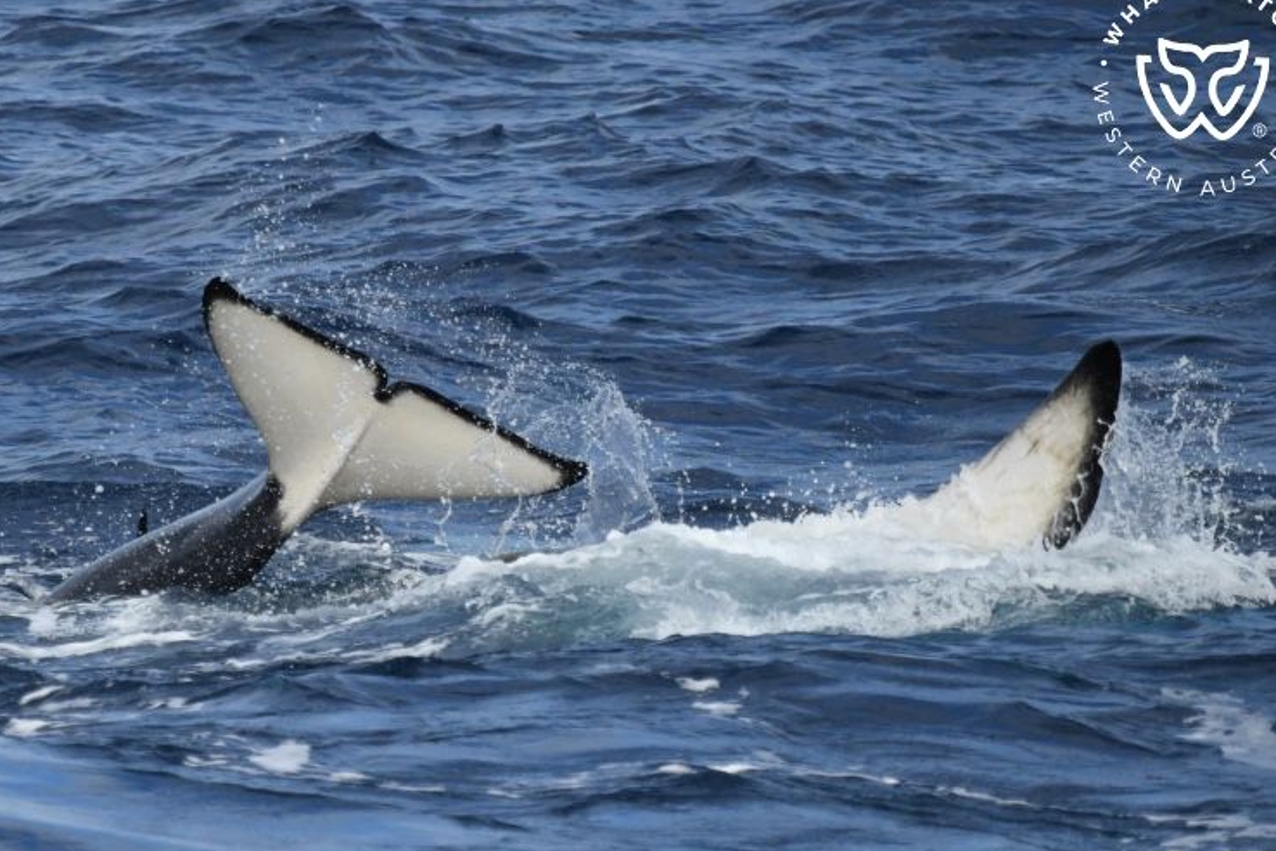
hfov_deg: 3.2
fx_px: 23037
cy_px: 432
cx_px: 628
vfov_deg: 2.1
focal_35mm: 650
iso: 1250
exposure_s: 1/8000
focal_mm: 600
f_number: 6.3
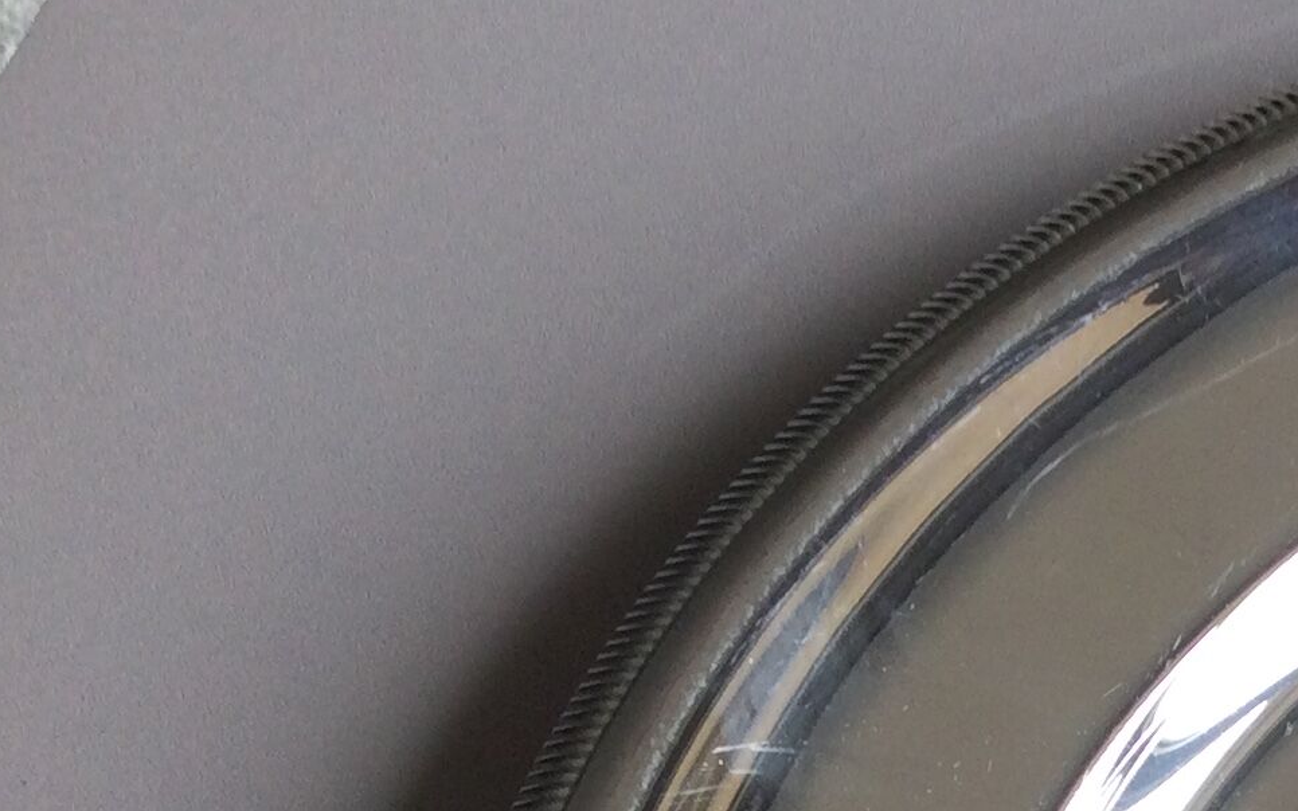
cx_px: 2073
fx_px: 3927
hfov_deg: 16.7
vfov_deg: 11.2
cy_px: 1339
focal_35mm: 111
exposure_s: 1/50
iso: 25
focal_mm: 3.3
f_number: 2.4
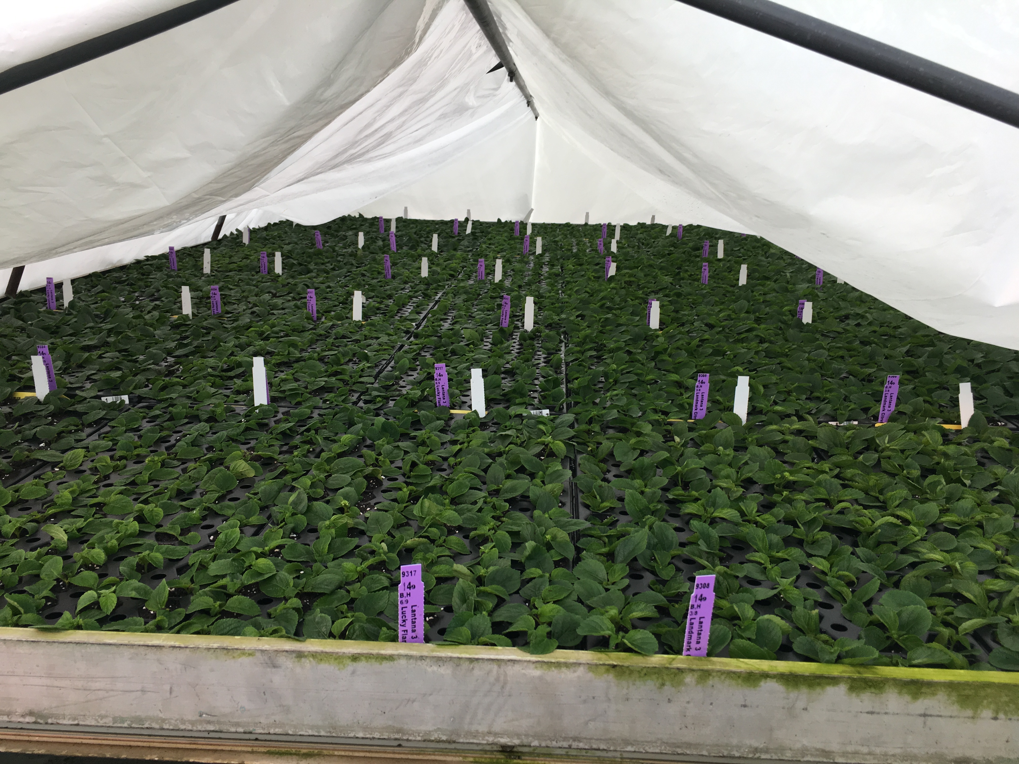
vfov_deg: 48.2
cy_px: 382
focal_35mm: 29
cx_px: 510
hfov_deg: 61.7
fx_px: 854
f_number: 2.2
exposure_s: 1/120
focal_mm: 4.15
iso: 32
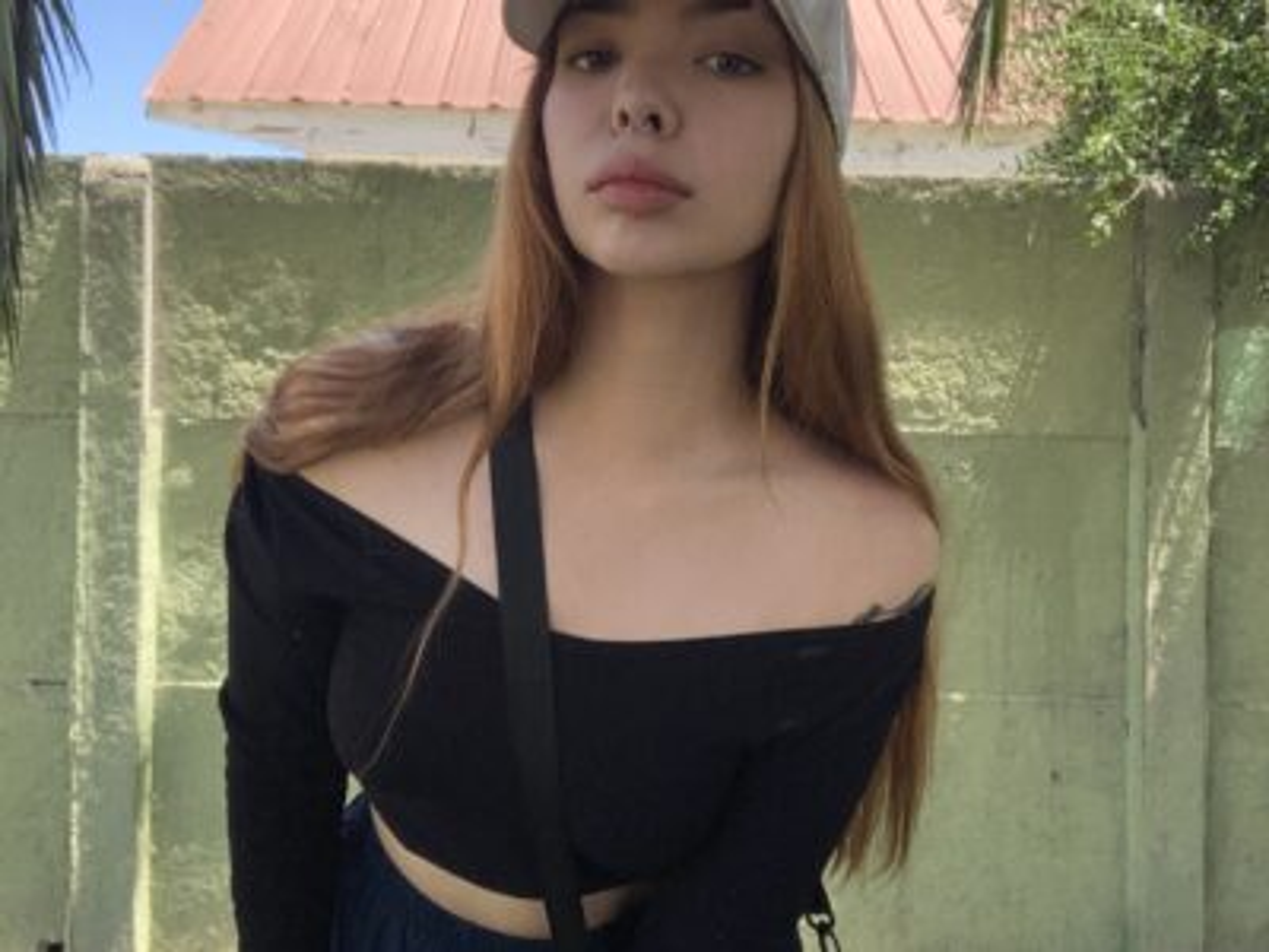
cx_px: 634
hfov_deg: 56.8
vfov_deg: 44.2
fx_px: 1173
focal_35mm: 32
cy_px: 476
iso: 20
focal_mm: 2.87
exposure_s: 1/632
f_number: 2.2
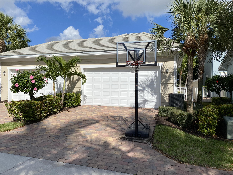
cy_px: 88
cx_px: 116
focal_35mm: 26
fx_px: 175
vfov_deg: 53.1
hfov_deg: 67.3
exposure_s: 1/5495
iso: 32
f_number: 1.8
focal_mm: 4.25
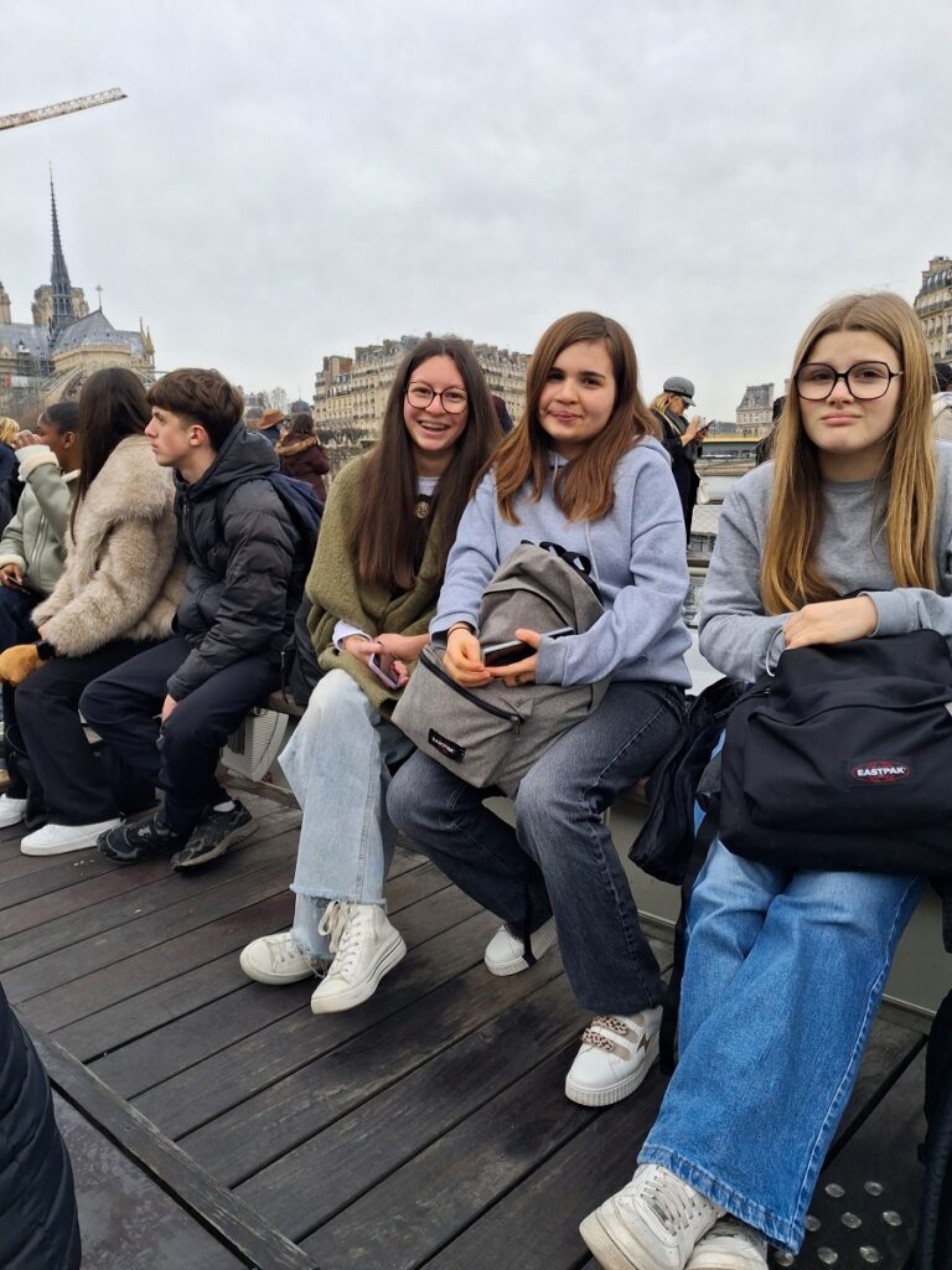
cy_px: 635
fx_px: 990
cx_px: 476
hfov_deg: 51.4
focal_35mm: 27
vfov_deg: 65.3
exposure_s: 1/184
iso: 20
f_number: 1.8
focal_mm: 4
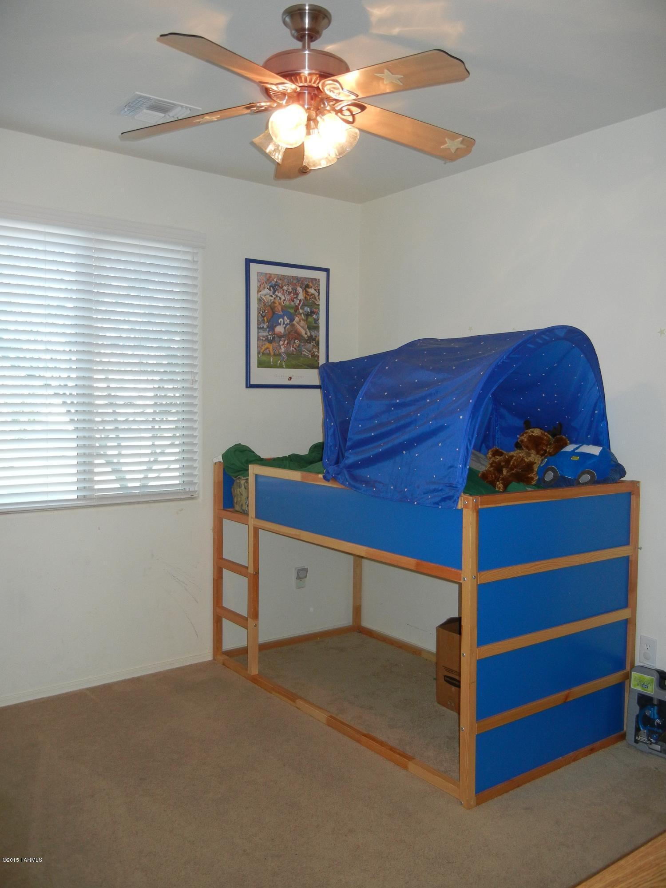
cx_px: 333
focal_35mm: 30
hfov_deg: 46.8
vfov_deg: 60.0
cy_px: 444
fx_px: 770
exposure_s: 1/30
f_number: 3.5
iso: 200
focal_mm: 5.4
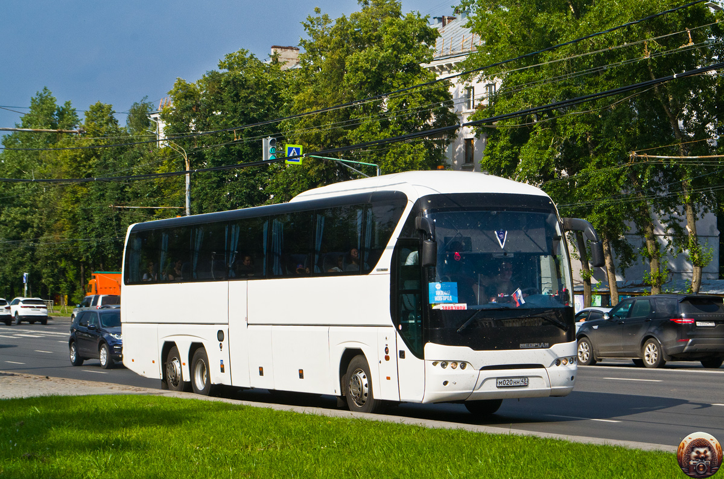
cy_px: 240
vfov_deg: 16.5
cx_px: 362
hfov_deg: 24.7
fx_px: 1655
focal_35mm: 82
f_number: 13
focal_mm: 55
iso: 400
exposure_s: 1/500
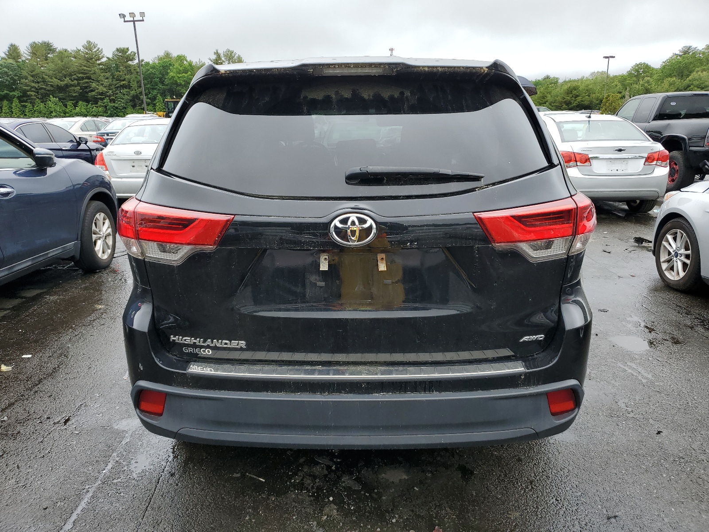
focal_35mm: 26
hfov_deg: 67.3
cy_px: 266
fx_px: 533
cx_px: 354
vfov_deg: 53.1
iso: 50
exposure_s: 1/1429
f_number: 1.5
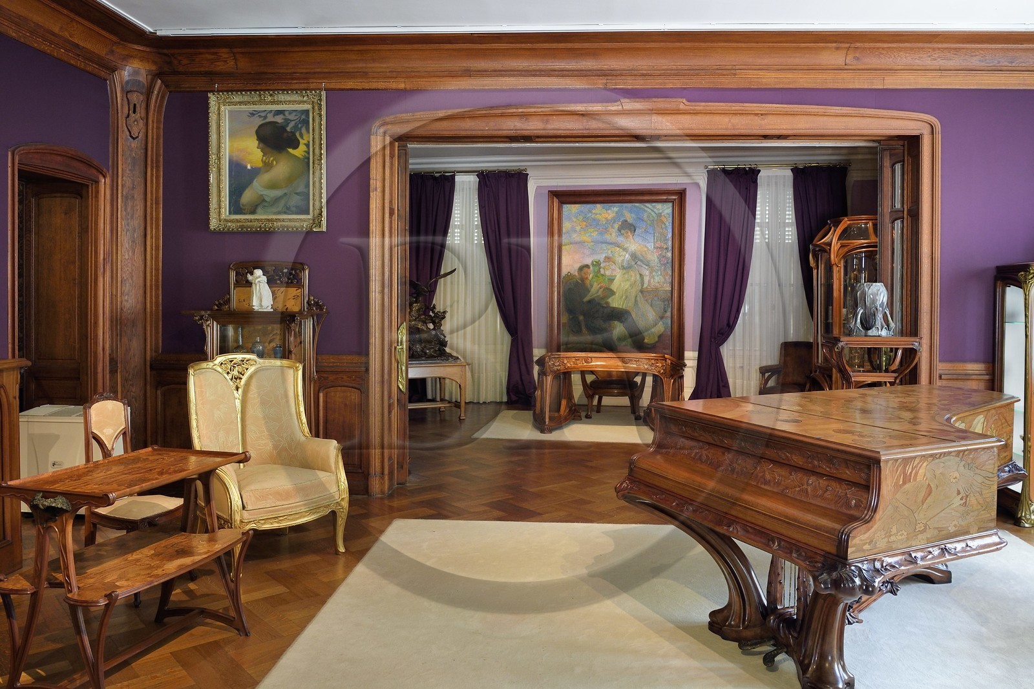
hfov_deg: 73.8
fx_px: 689
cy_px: 344
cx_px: 517
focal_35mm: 24
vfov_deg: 53.1
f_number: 5
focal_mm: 24
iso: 800
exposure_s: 1/25
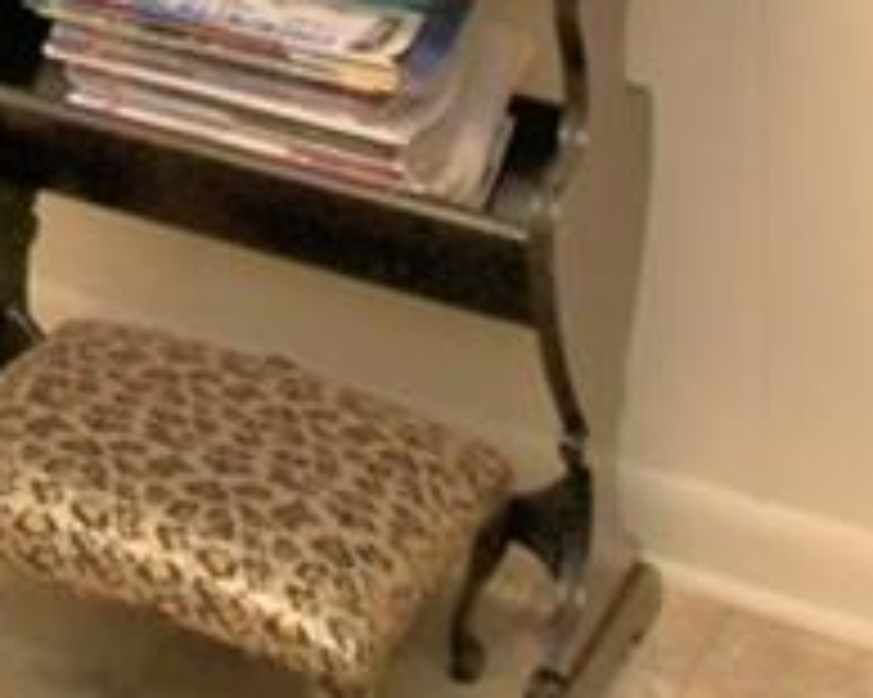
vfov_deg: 10.6
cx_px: -922
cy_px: -1180
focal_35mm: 116
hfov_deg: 13.8
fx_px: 2996
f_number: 4.5
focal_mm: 10
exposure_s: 1/80
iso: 400
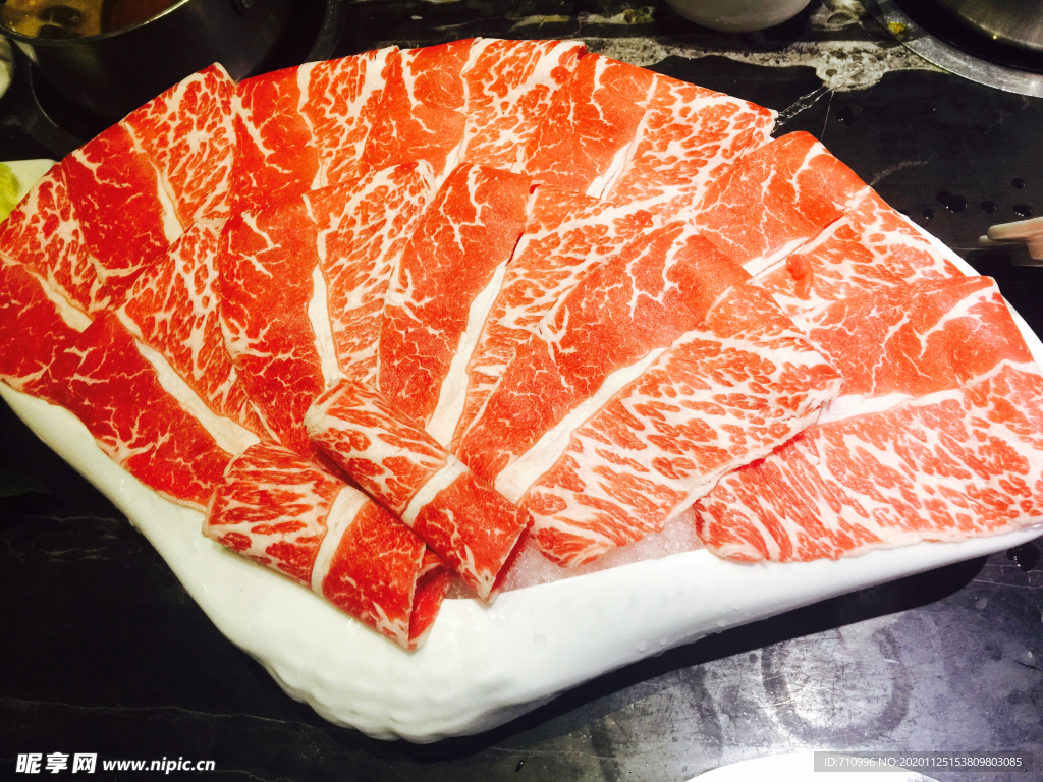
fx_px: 874
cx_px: 522
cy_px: 391
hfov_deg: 61.7
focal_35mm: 29
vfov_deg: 48.2
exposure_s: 1/17
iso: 100
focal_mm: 4.15
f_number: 2.2
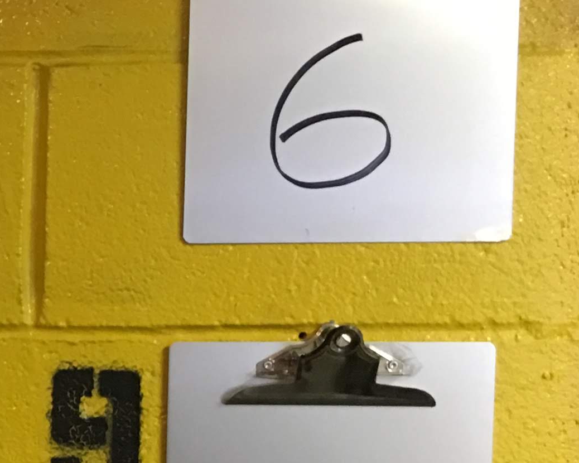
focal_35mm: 110
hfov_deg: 15.1
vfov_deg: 13.8
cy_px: 459
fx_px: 1885
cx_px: -467
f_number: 2.2
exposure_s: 1/10
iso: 80
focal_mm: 4.15
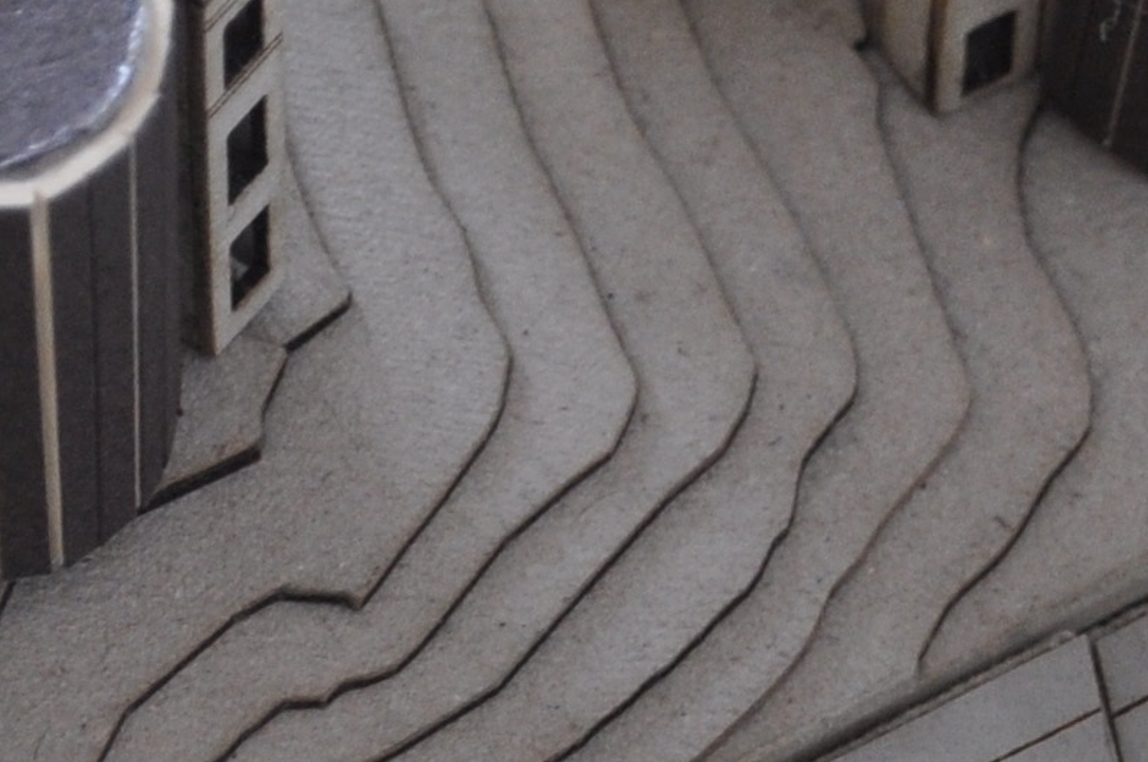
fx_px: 7197
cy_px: -421
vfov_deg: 6.0
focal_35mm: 226
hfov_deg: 9.1
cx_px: 987
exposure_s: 1/60
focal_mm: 28
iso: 500
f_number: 4
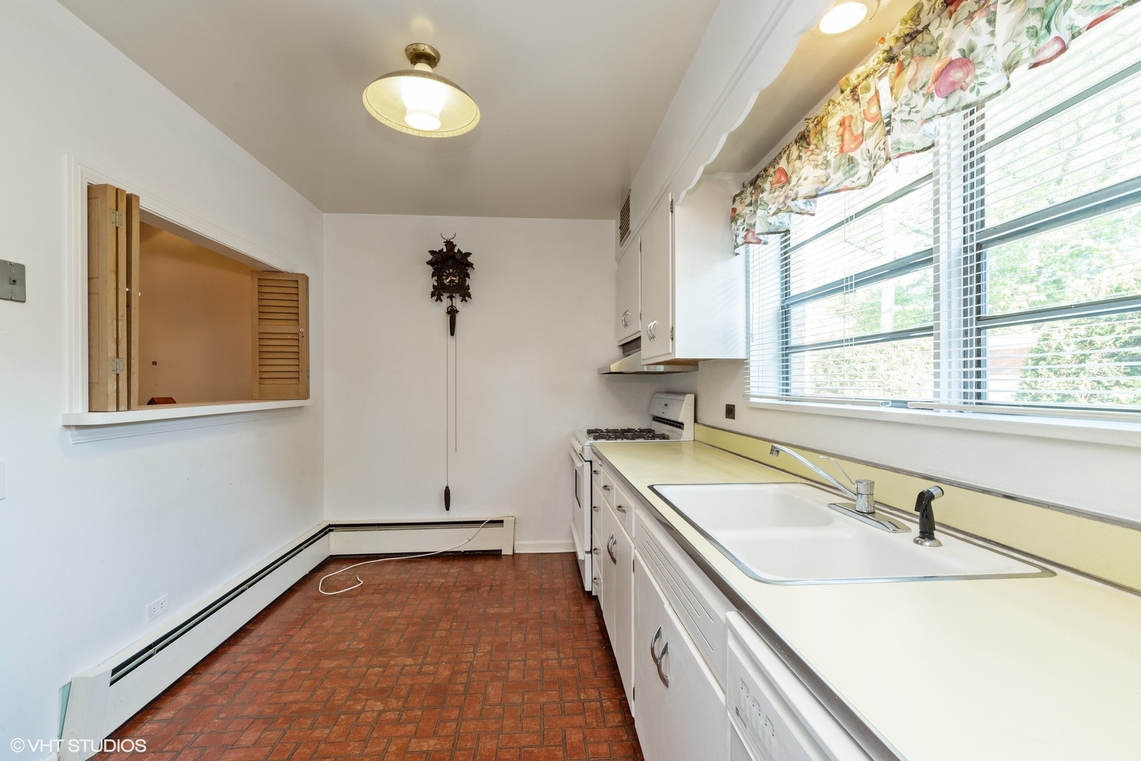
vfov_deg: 77.3
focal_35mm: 15
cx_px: 570
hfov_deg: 100.4
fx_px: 475
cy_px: 380
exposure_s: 1/3.33
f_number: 11
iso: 200
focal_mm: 15
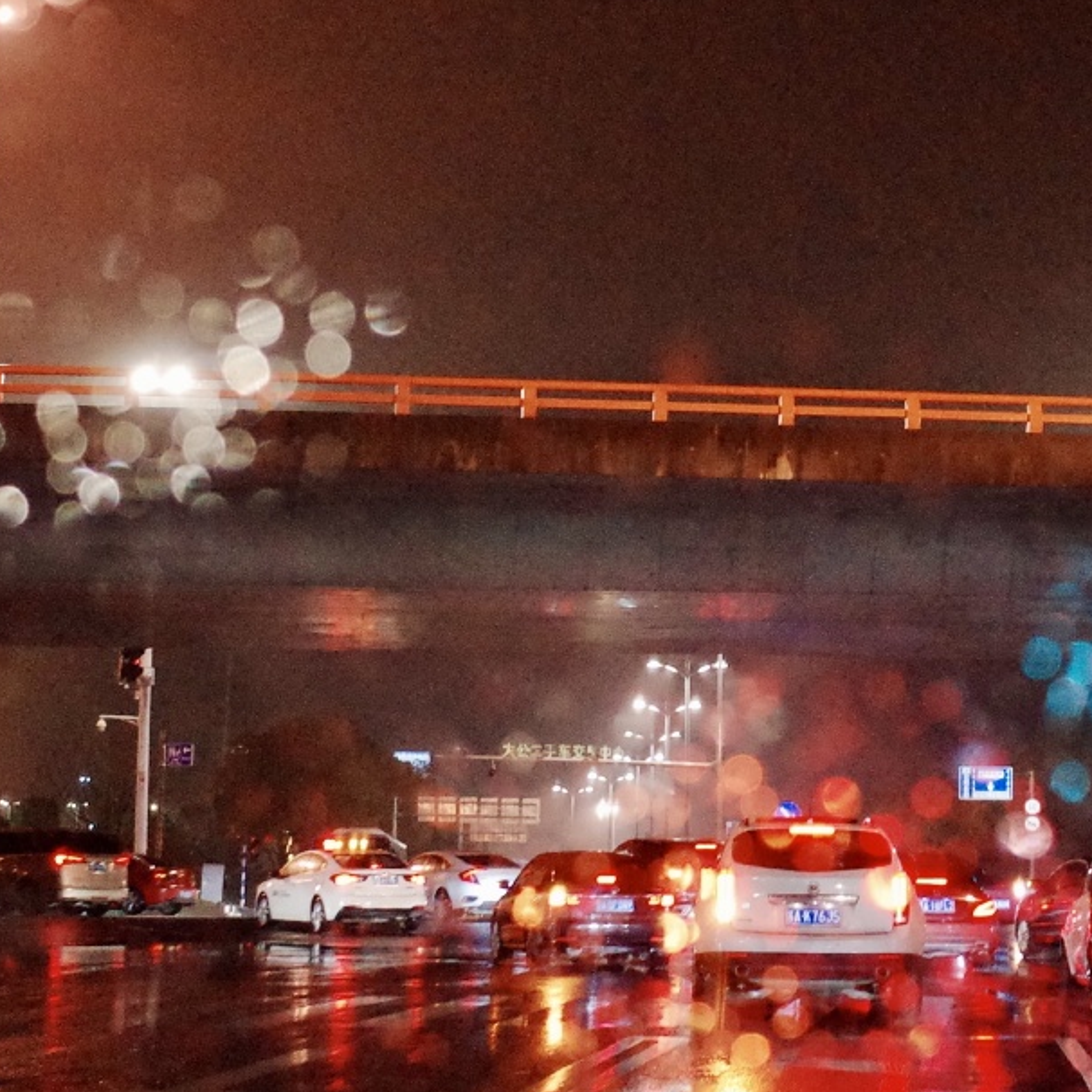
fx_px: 2820
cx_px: 888
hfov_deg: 21.6
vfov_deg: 21.9
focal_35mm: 79
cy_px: 447
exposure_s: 1/100
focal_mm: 18.3
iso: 3200
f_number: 2.8
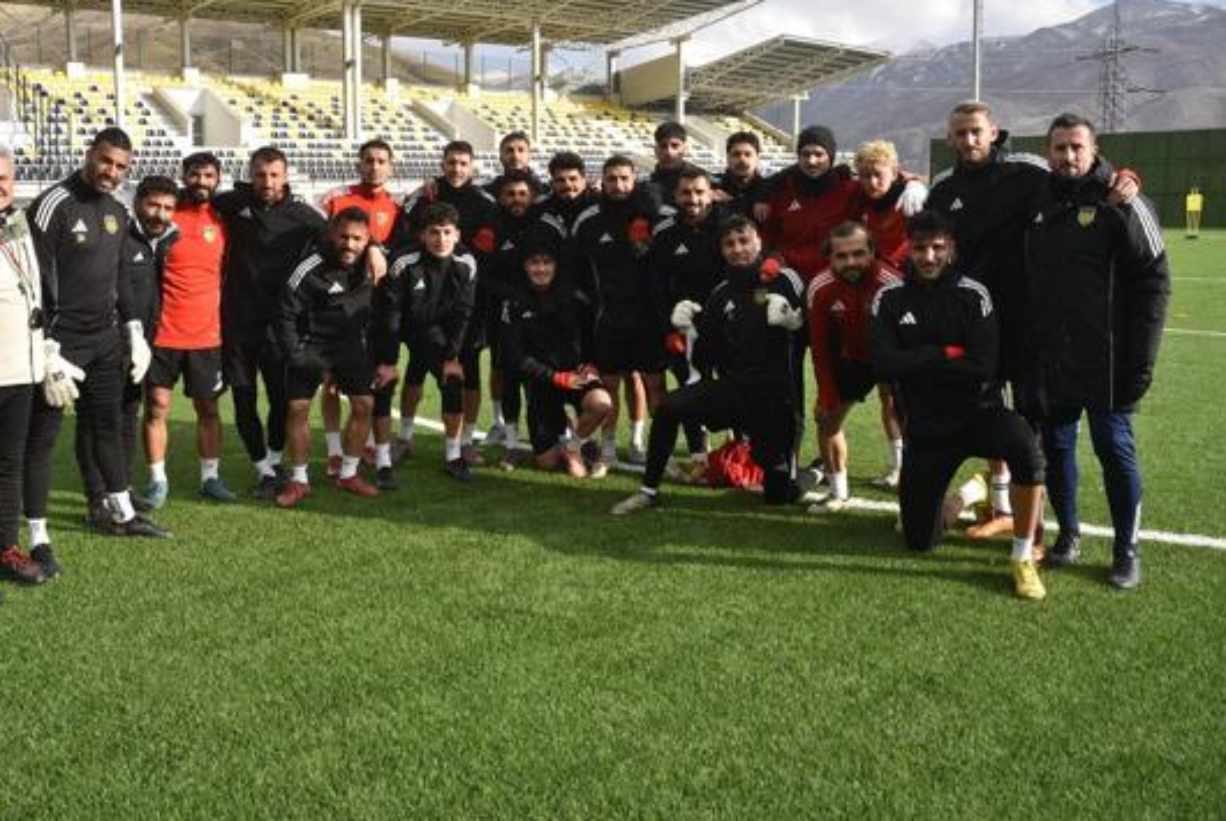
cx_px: 527
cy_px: 352
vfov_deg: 19.8
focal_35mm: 69
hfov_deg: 29.2
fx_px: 2353
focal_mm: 40
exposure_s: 1/500
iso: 320
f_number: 11
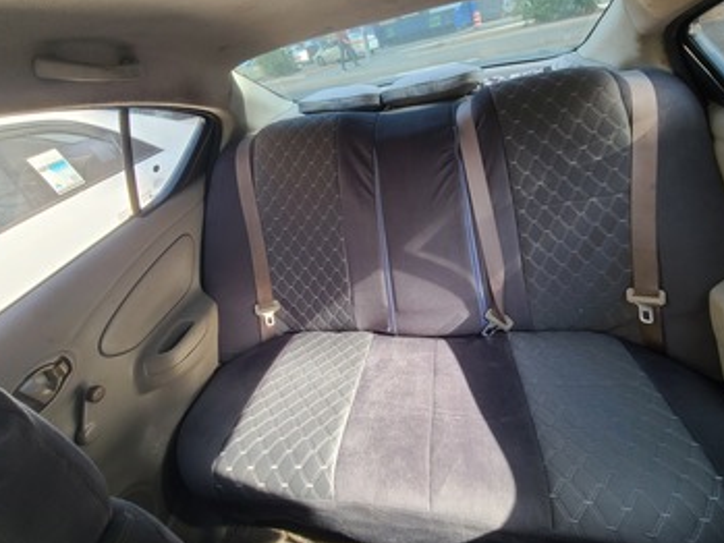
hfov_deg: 91.0
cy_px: 217
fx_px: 356
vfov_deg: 73.9
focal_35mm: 17
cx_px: 347
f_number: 2.2
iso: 64
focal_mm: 2.2
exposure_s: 1/120
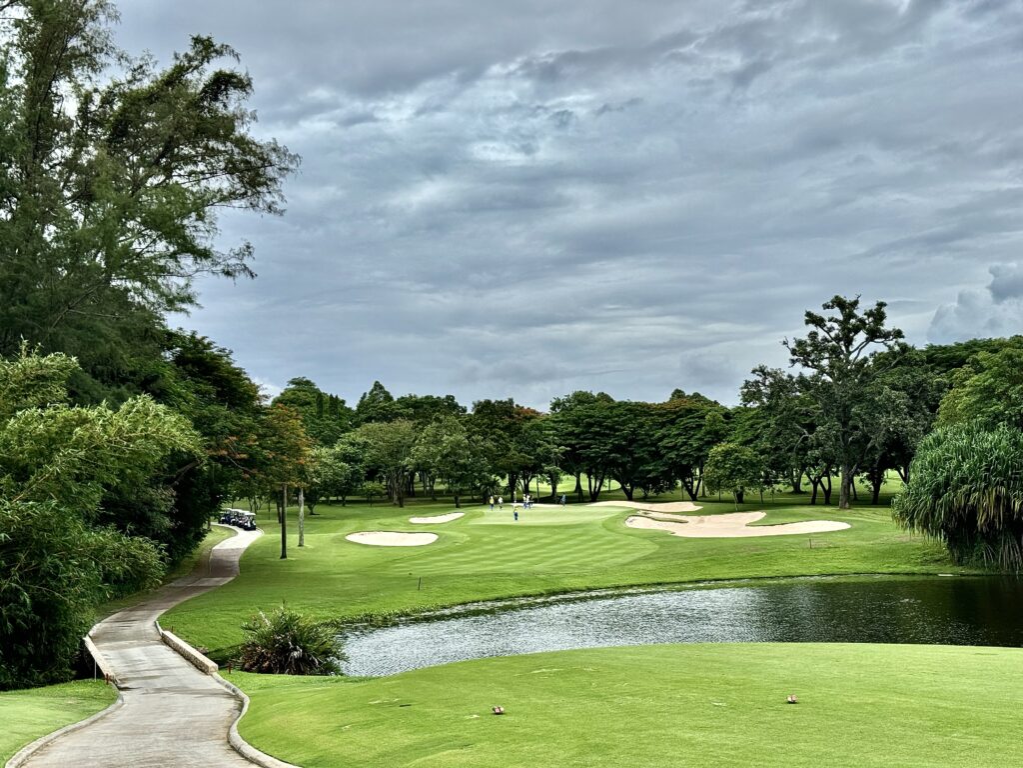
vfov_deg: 30.3
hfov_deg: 39.7
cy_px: 384
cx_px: 512
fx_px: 1419
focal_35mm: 48
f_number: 1.78
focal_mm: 6.76
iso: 64
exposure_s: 1/4608
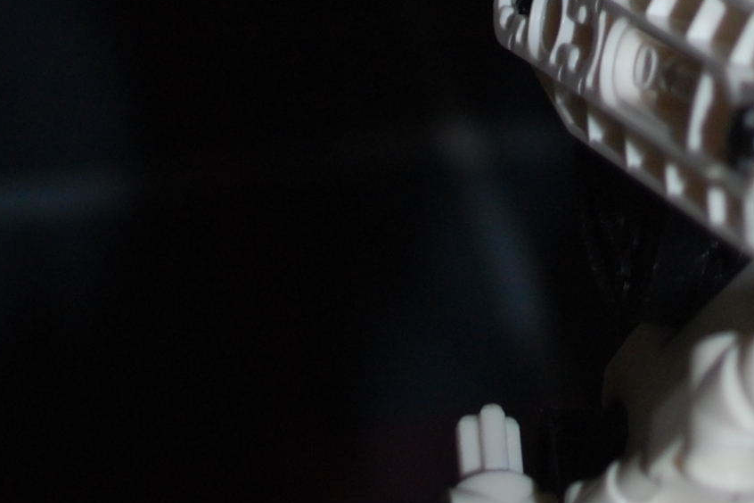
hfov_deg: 12.2
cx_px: 857
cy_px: -620
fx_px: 3456
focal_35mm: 165
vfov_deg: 7.8
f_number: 4.2
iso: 200
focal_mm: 24
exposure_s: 1/60
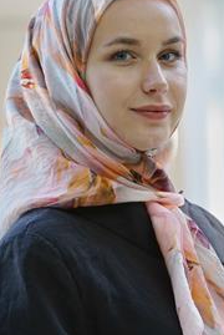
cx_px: 131
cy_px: 198
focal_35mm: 267
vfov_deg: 7.7
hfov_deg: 5.2
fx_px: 2485
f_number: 5.6
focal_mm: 155
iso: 500
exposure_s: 1/125
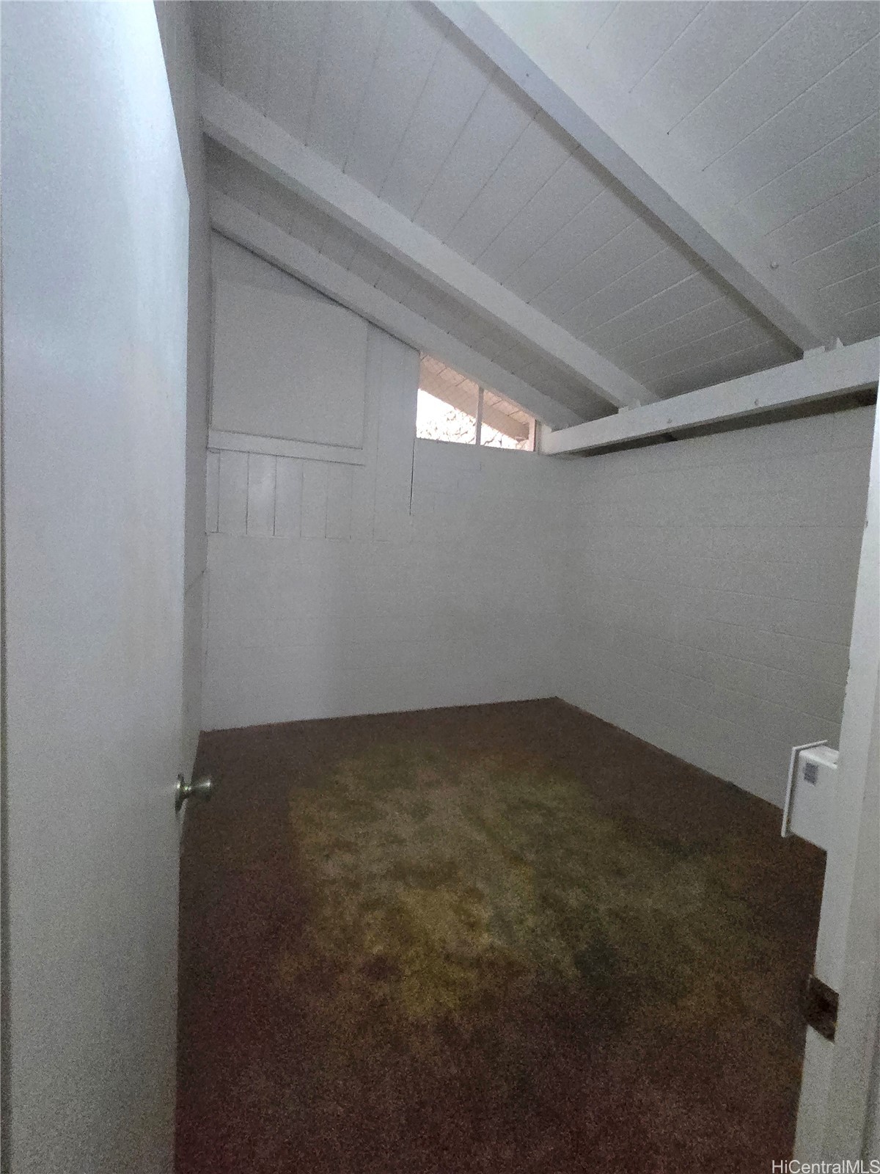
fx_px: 441
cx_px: 440
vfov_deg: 106.2
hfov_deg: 89.9
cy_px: 587
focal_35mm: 13
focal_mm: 2.2
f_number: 2.2
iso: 1250
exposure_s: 1/60.2
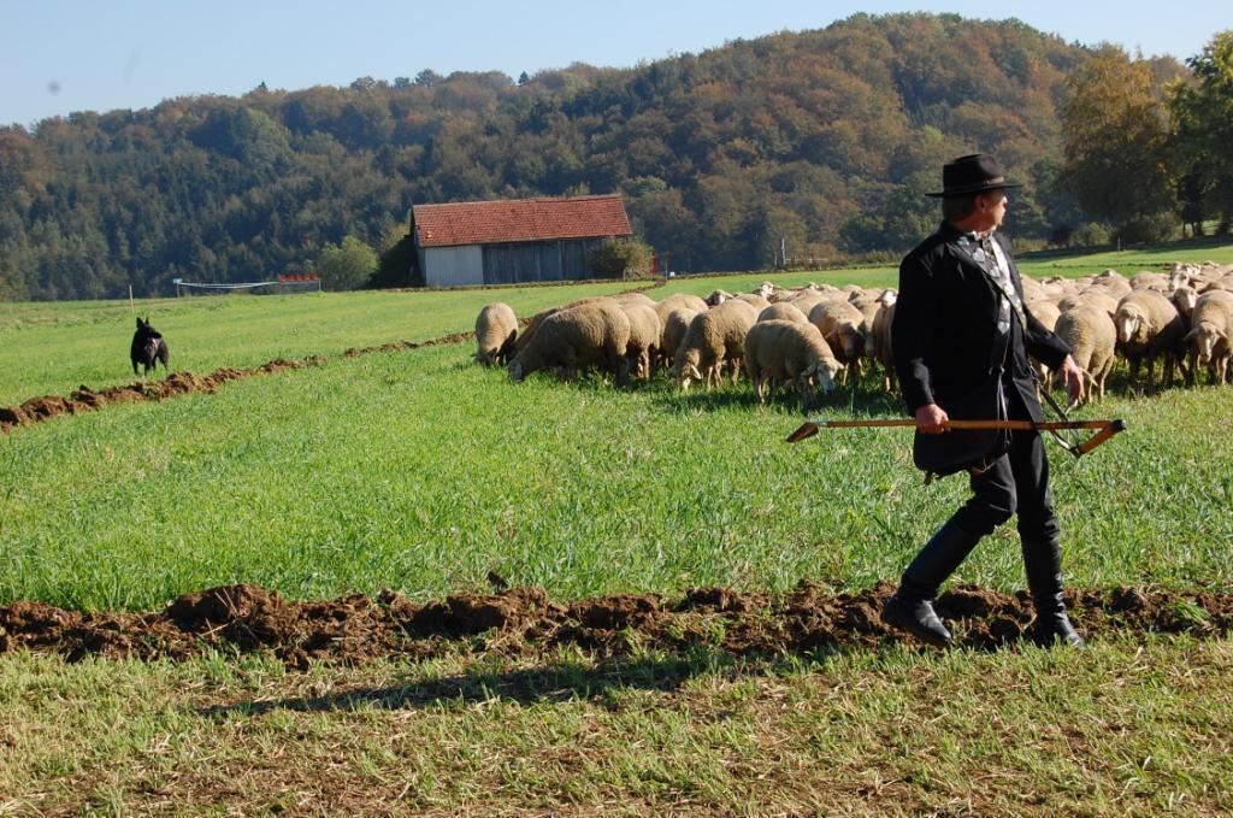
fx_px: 2821
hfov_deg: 24.7
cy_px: 409
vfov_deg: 16.5
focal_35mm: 82
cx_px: 616
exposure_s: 1/400
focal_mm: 55
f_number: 10
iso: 400
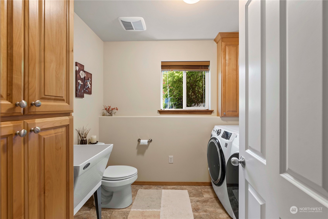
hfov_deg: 100.4
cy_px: 110
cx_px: 164
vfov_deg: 77.4
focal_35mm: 15
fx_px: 137
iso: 200
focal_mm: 15
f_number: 7.1
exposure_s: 1/2
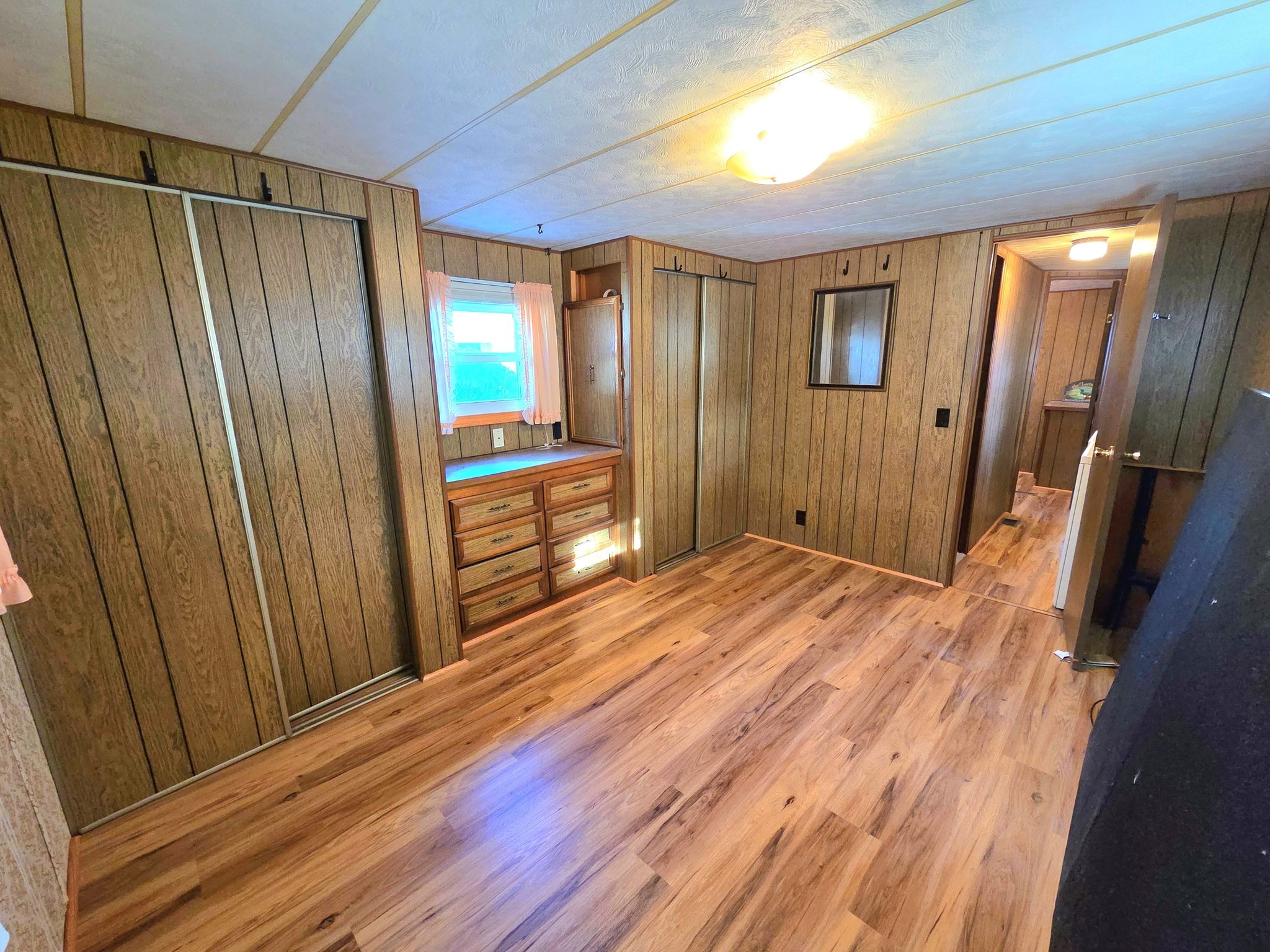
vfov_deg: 89.9
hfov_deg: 106.2
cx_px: 635
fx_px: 477
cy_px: 476
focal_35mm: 13
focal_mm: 2.2
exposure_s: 1/60.2
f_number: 2.2
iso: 1000
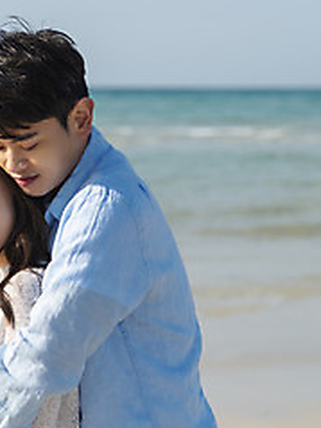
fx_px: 1733
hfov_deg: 10.6
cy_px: 218
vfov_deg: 14.1
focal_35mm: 140
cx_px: 116
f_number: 2.8
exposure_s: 1/3200
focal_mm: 58
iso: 100
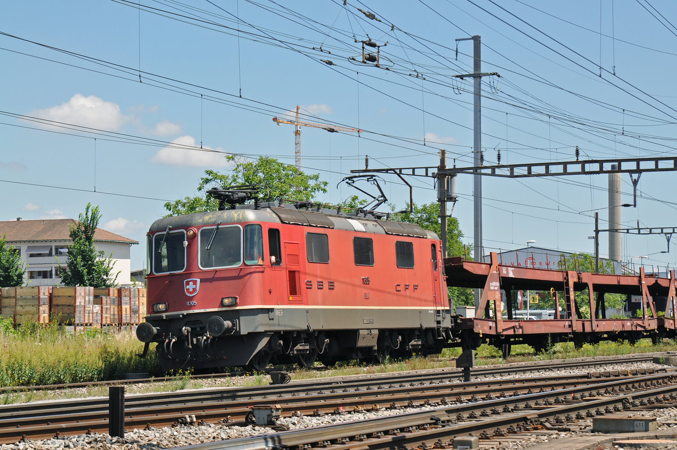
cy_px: 225
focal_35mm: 105
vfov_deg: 13.0
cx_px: 338
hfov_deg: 19.5
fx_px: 1972
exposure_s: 1/1000
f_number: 7.1
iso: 400
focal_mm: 70
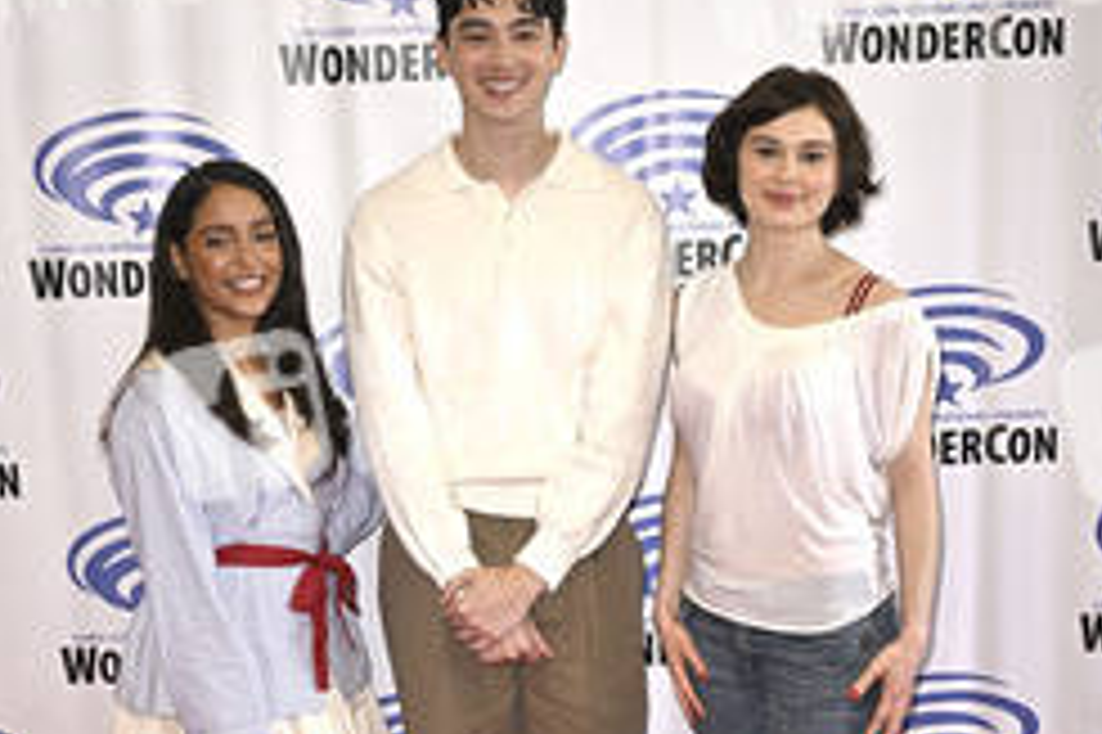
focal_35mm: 67
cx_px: 522
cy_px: 621
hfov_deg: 30.1
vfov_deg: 20.0
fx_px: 2049
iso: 1250
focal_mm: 41
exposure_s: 1/250
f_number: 5
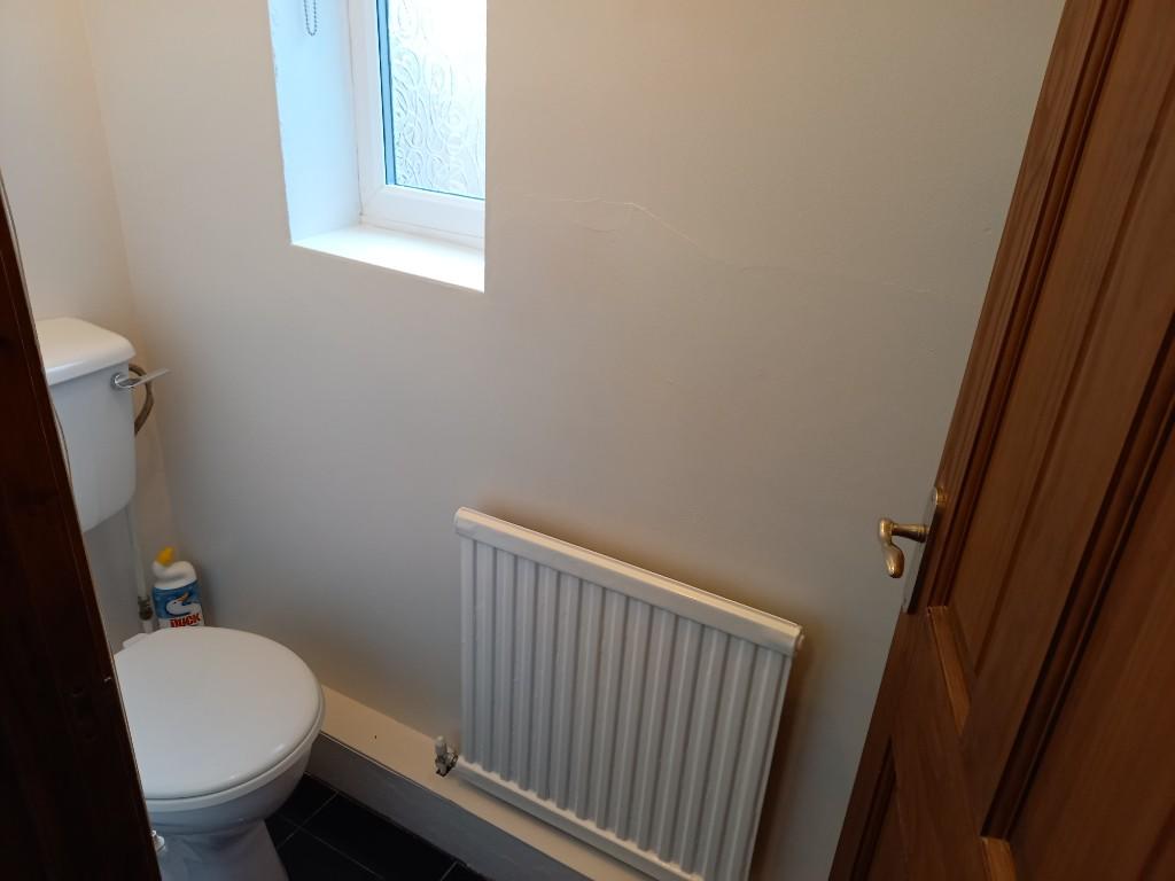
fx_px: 849
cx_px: 588
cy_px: 440
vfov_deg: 54.9
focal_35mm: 25
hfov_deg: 69.4
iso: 250
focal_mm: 4.6
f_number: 2
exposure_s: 1/49
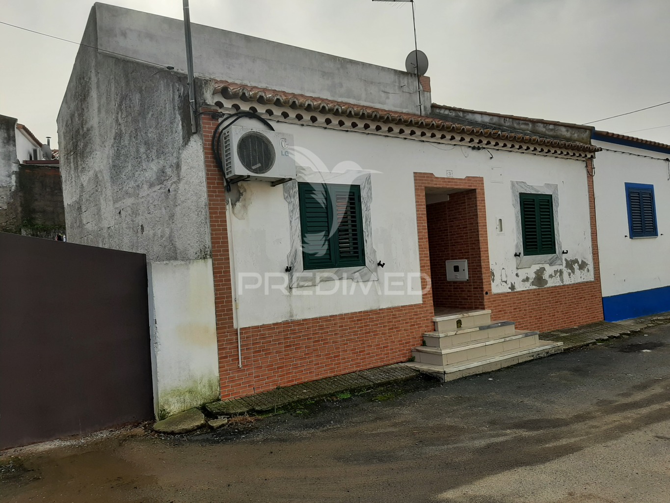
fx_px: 503
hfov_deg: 67.3
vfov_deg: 53.1
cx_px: 335
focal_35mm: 26
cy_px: 252
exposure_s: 1/2597
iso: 40
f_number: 1.7
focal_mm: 3.93
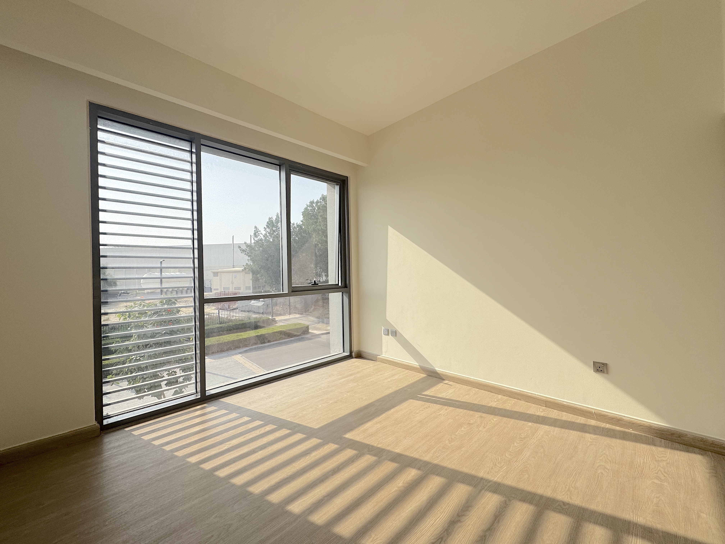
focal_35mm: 14
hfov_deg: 102.1
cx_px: 362
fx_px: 293
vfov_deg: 85.7
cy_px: 272
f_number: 2.2
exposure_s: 1/537
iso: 40
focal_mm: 2.22
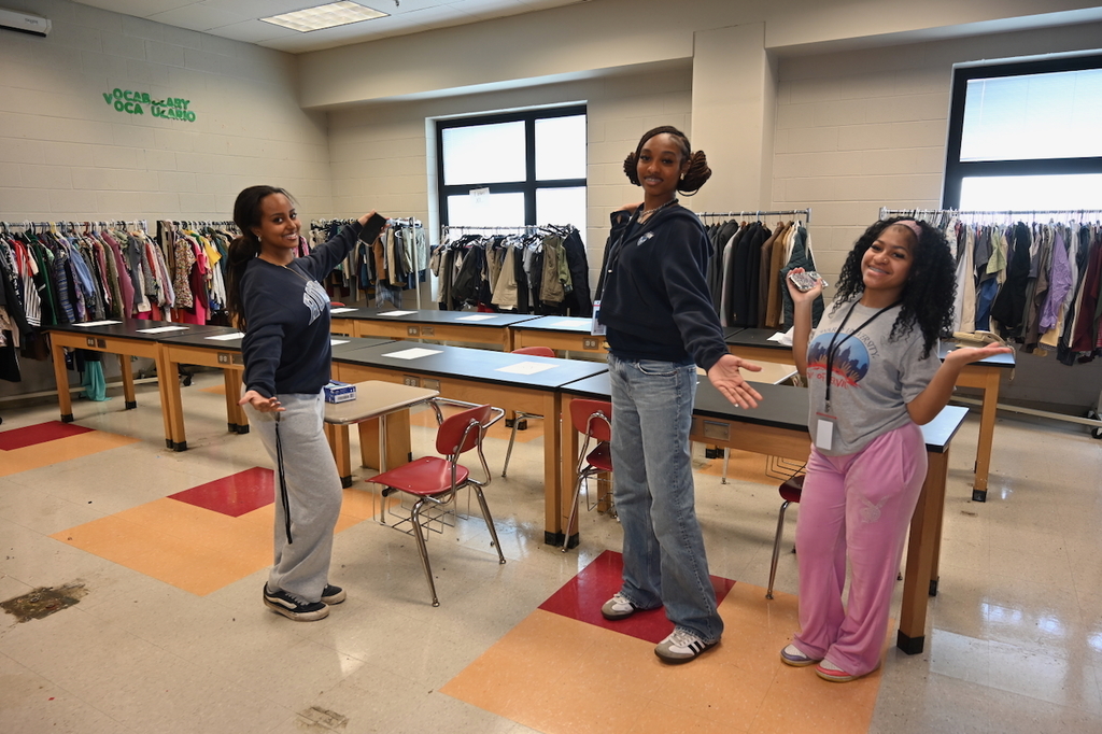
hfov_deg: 73.8
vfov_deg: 53.1
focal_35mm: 24
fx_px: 734
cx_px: 551
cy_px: 367
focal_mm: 24
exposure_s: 1/60
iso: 400
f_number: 4
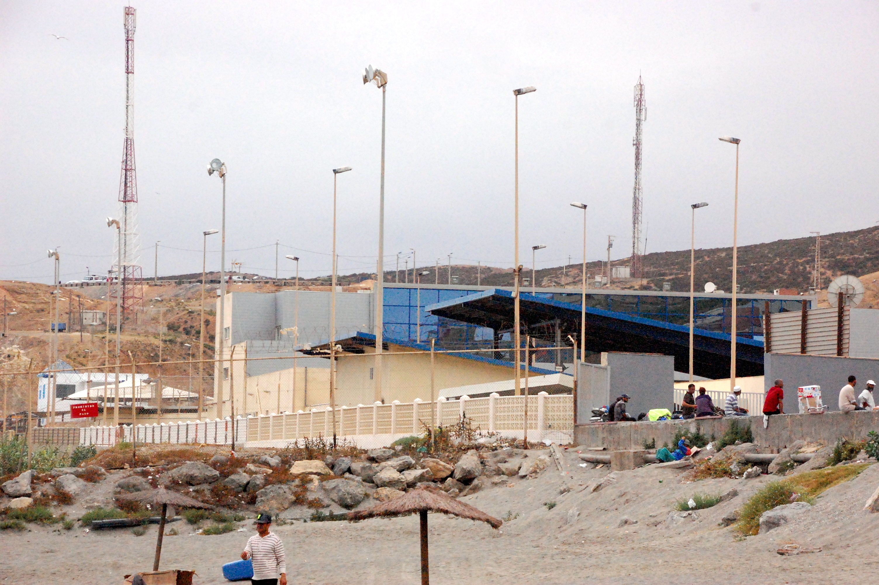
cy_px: 292
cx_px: 440
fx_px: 3366
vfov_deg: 9.9
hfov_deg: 14.9
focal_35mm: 138
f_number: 10
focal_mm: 92
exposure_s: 1/4000
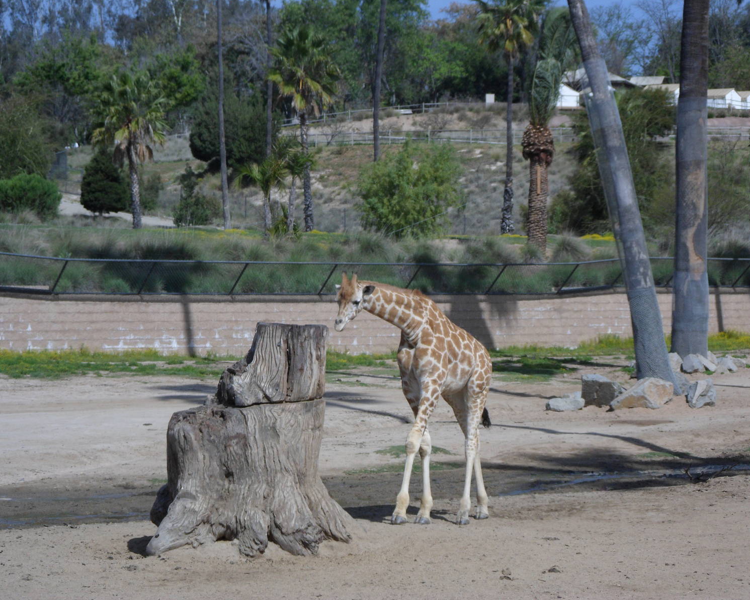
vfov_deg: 14.0
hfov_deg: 17.5
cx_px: 370
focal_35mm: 110
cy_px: 299
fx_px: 2442
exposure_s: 1/750
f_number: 5.3
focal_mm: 17.7
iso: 80
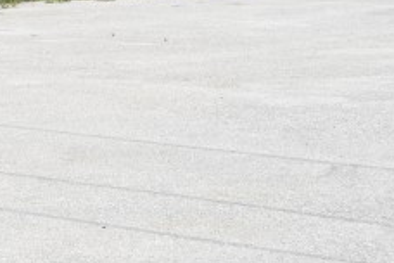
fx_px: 1828
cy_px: -215
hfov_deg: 11.0
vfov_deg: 7.9
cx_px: -427
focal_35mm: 167
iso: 100
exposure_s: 1/250
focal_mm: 22
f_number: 8
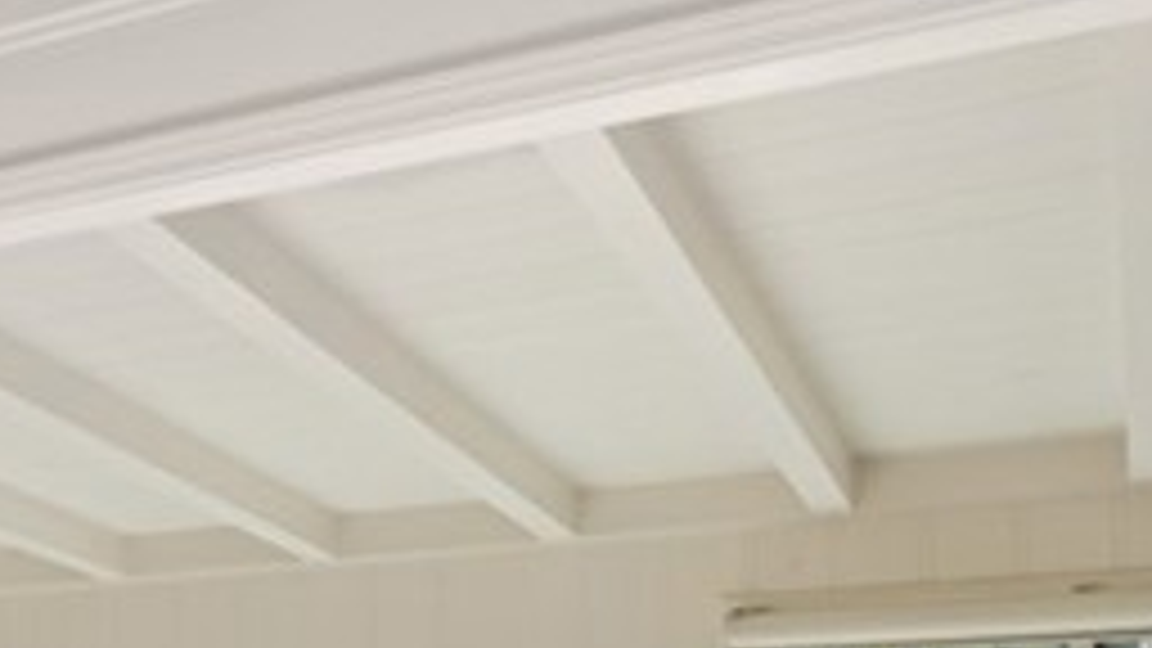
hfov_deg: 21.2
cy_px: 880
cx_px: -918
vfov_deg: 16.8
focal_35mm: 67
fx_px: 2047
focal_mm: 16
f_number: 8
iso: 200
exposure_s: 1/80
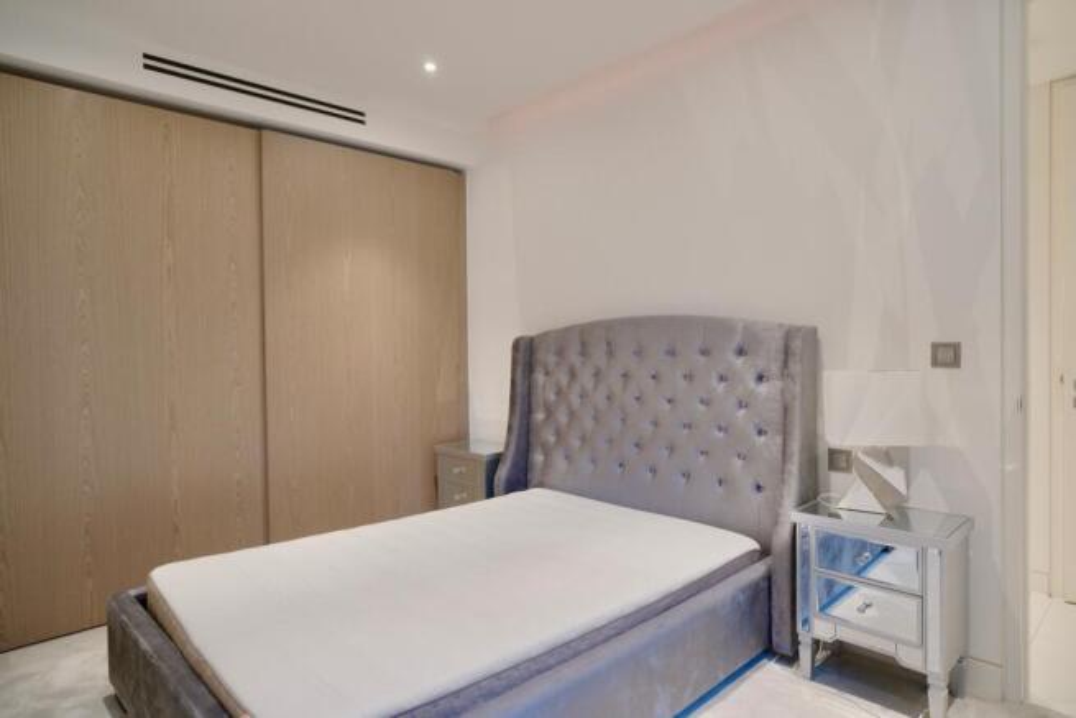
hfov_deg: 84.0
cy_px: 359
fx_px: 598
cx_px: 538
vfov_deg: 62.0
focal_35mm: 20
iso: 640
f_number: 2.2
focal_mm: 13
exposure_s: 1/40
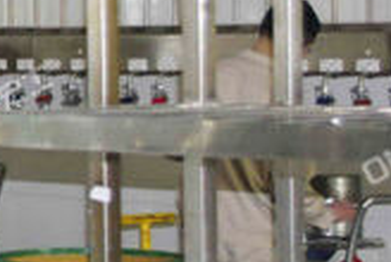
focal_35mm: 196
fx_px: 2133
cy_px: 6
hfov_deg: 9.8
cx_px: -365
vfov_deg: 7.0
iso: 400
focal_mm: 30.63
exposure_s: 1/50
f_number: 4
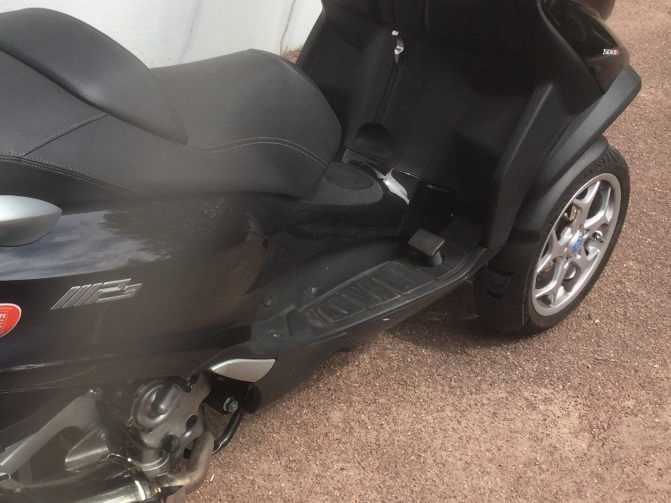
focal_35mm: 50
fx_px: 969
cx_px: 237
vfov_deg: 29.1
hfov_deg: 37.9
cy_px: 243
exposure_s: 1/815
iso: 25
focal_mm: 3.3
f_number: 2.4
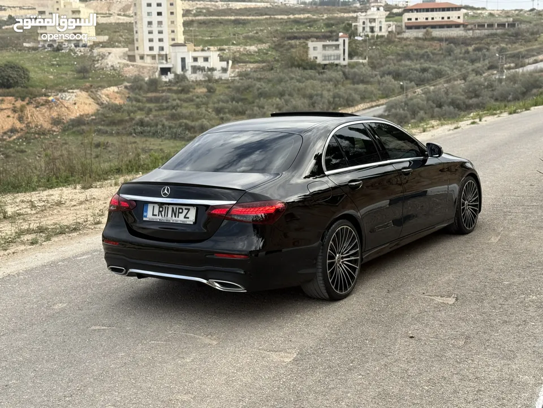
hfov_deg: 39.7
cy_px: 204
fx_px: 753
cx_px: 272
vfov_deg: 30.3
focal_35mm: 48
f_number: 1.78
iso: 80
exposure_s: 1/693
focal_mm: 6.76
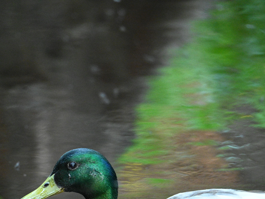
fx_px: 5726
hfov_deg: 2.7
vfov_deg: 2.0
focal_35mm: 748
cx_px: 134
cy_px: 152
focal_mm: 410
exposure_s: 1/320
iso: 10000
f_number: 6.3
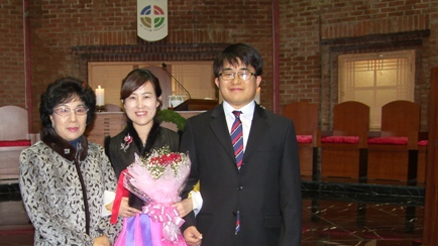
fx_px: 523
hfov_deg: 44.9
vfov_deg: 25.8
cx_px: 151
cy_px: 213
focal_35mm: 45
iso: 50
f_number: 2.2
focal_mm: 7.4
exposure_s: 1/30
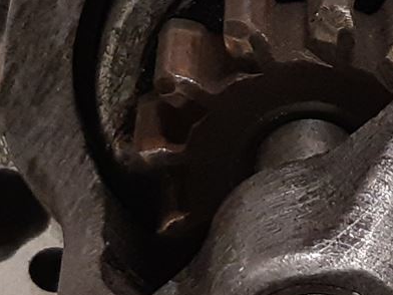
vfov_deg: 10.6
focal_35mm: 136
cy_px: -115
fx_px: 1544
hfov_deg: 14.4
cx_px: 352
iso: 250
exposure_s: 1/50
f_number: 1.7
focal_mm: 3.93
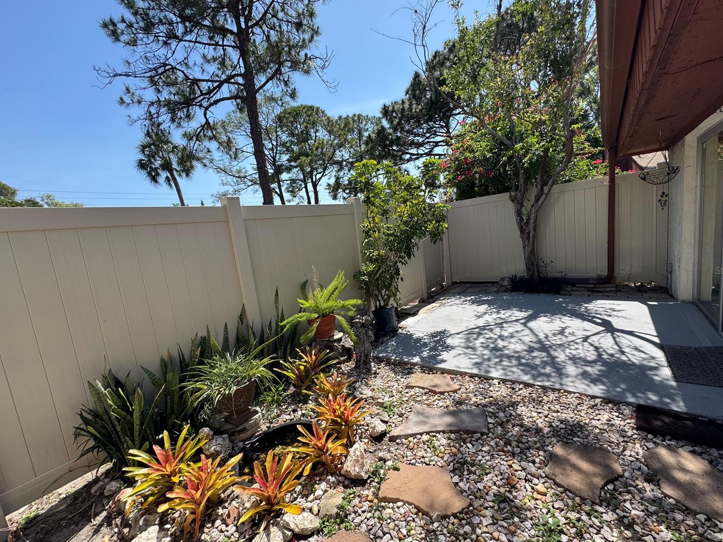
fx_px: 313
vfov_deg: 81.8
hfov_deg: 98.1
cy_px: 270
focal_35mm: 15
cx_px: 373
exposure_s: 1/1078
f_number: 2.2
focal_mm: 2.22
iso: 50
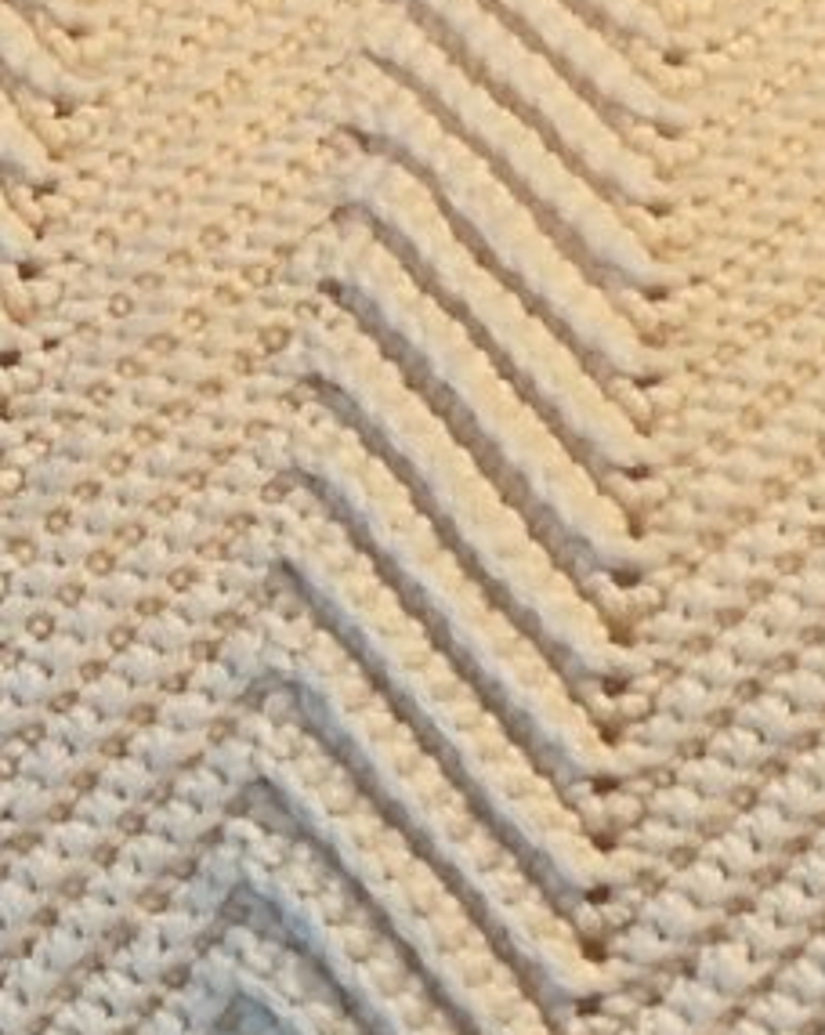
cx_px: -165
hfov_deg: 10.1
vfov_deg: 12.9
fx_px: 4588
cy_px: 639
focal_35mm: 150
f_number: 1.8
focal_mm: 3
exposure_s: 1/60
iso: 80
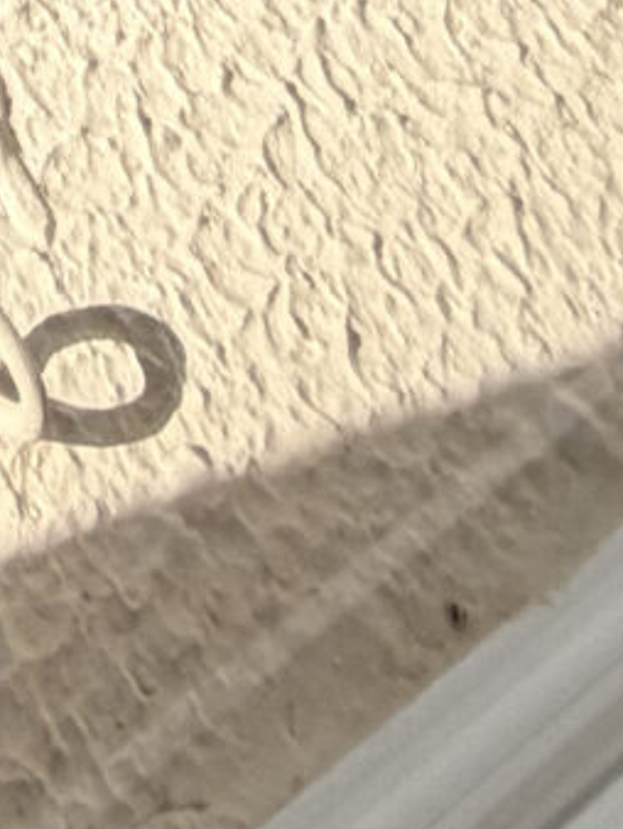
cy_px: -2276
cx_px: -893
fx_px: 2540
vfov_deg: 8.9
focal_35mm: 106
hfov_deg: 11.5
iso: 32
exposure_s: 1/770
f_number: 2.2
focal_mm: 2.22
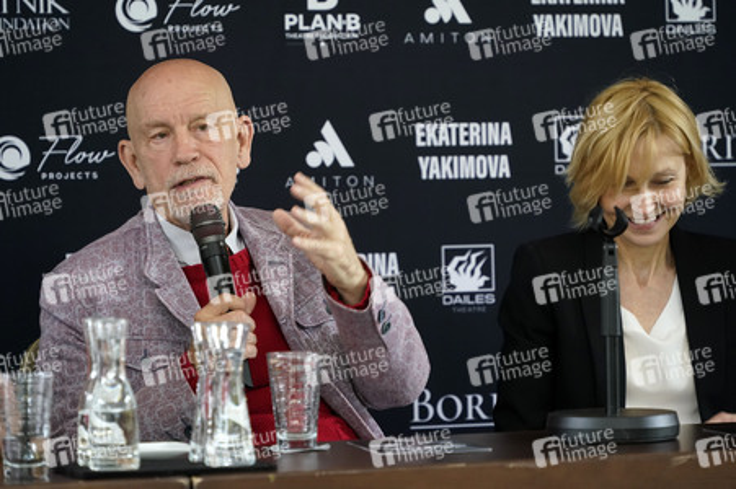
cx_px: 368
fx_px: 3452
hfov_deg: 12.2
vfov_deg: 8.1
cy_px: 244
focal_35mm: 169
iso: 3200
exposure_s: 1/100
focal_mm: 169
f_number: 5.6
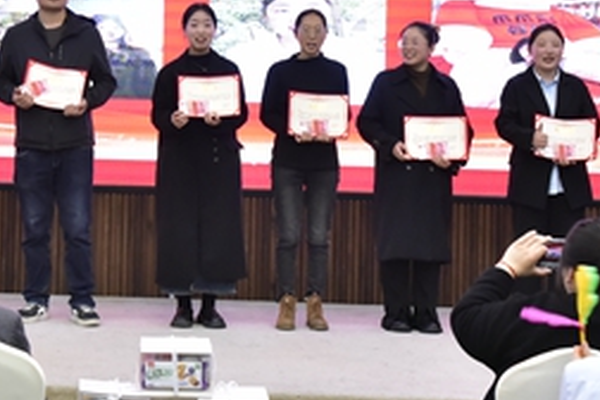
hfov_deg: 17.1
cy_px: 10
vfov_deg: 11.4
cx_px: 121
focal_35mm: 119
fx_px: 1983
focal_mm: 50
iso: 6400
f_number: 5.6
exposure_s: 1/200
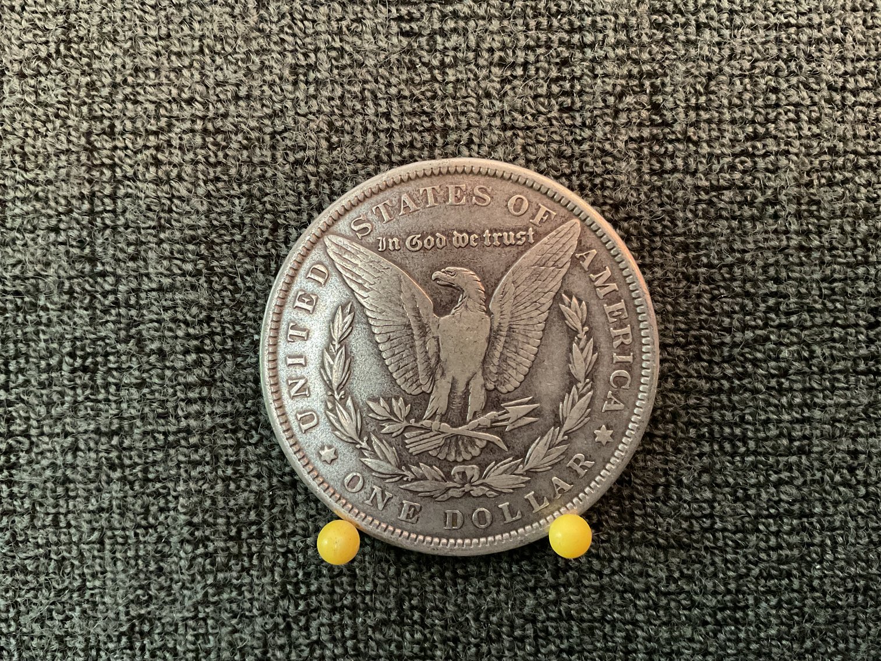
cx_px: 440
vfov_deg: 48.2
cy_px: 330
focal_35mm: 29
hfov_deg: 61.7
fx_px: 738
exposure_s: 1/30
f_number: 1.8
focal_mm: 3
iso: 500
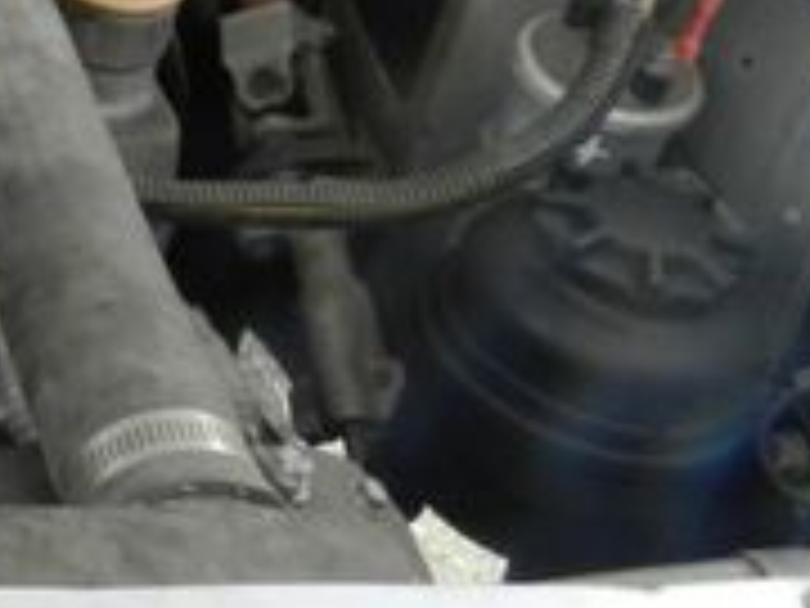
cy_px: -86
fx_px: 1919
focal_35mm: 82
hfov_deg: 19.8
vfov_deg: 17.3
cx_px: -495
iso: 160
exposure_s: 1/50
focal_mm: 4
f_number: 8
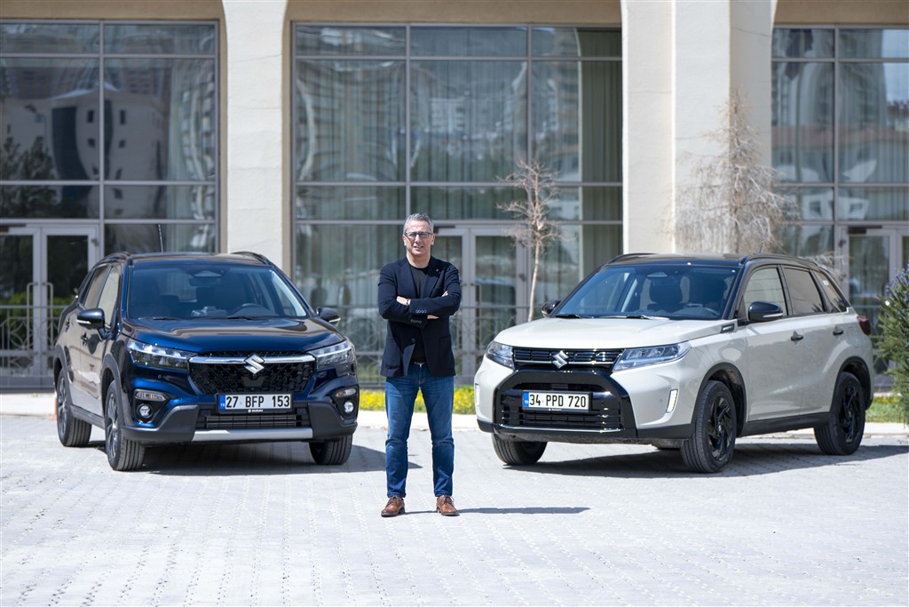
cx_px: 454
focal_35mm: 105
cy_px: 304
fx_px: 2651
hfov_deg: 19.5
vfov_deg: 13.0
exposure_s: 1/1600
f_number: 3.2
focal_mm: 105
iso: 100
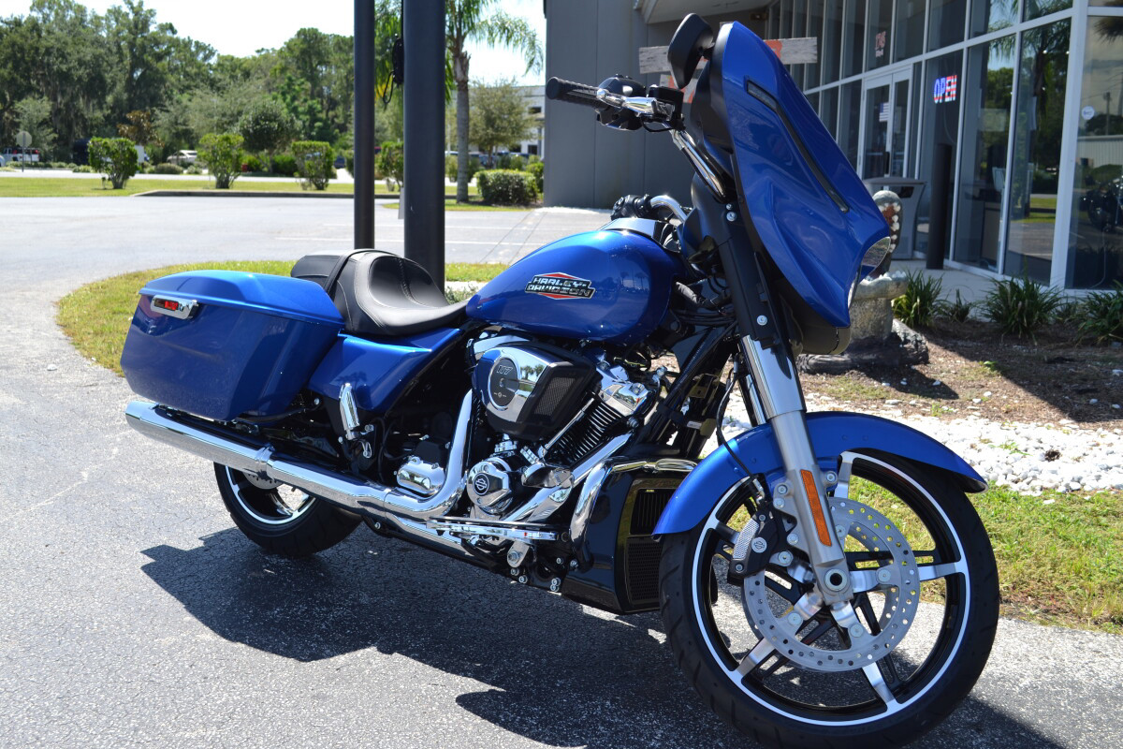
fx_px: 1216
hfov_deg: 49.6
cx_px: 562
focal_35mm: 39
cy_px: 374
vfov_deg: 34.2
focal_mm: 26
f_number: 6.3
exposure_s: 1/160
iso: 100
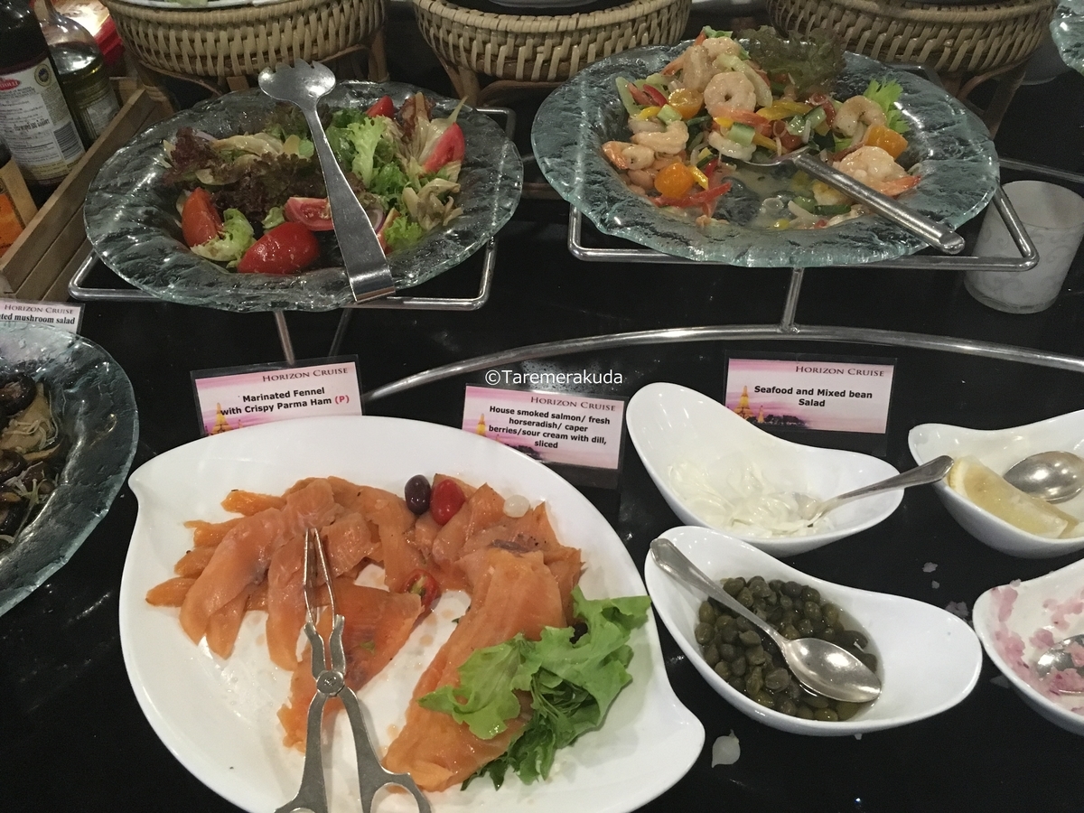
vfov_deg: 48.2
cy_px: 406
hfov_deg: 61.7
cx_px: 542
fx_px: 908
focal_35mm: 29
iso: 250
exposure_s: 1/17
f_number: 2.2
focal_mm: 4.15
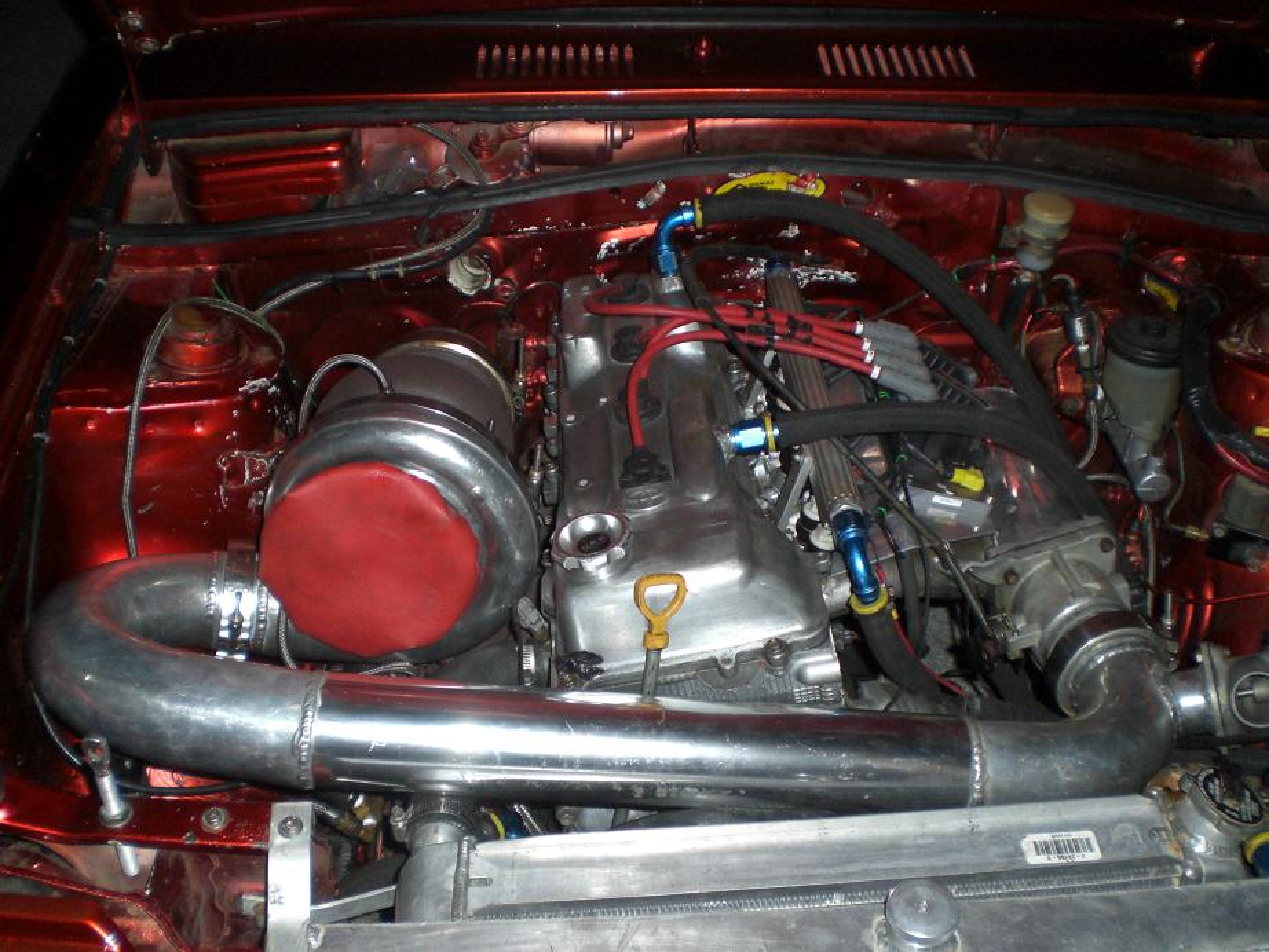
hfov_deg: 49.0
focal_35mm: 38
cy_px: 476
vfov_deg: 37.7
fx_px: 1393
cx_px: 634
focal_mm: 6.3
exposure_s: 1/60
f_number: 3.1
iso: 200
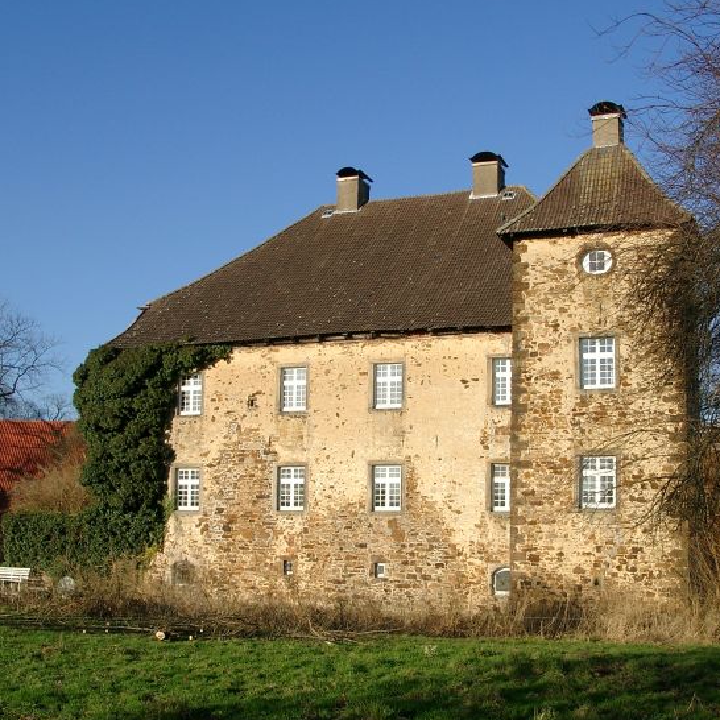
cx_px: 421
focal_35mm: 44
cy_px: 389
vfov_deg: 38.3
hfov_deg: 38.2
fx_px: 1035
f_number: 4
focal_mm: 7.13
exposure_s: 1/701
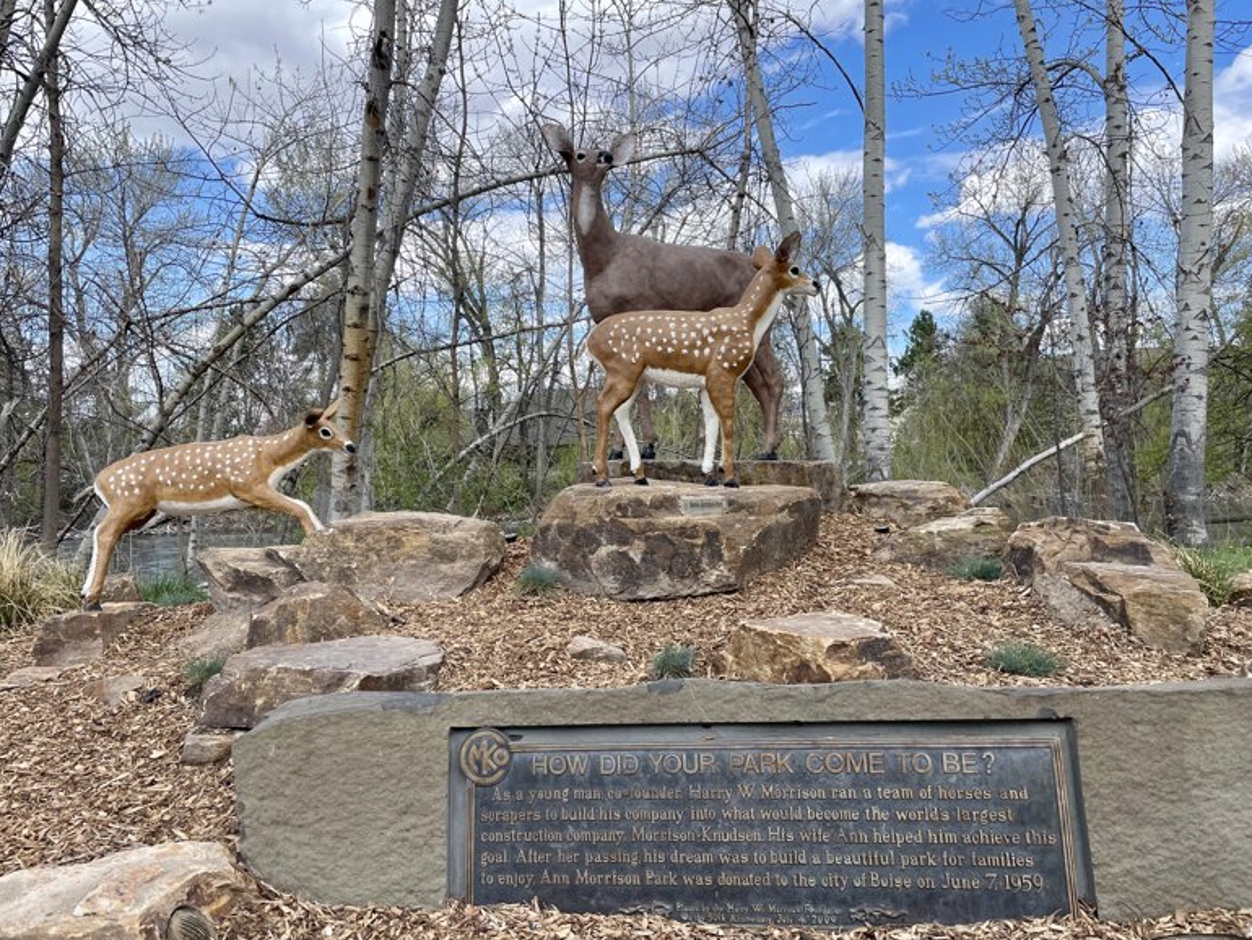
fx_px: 977
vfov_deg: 51.4
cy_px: 473
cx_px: 619
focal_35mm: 27
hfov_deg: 65.3
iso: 32
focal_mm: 4.2
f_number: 1.6
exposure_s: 1/1618
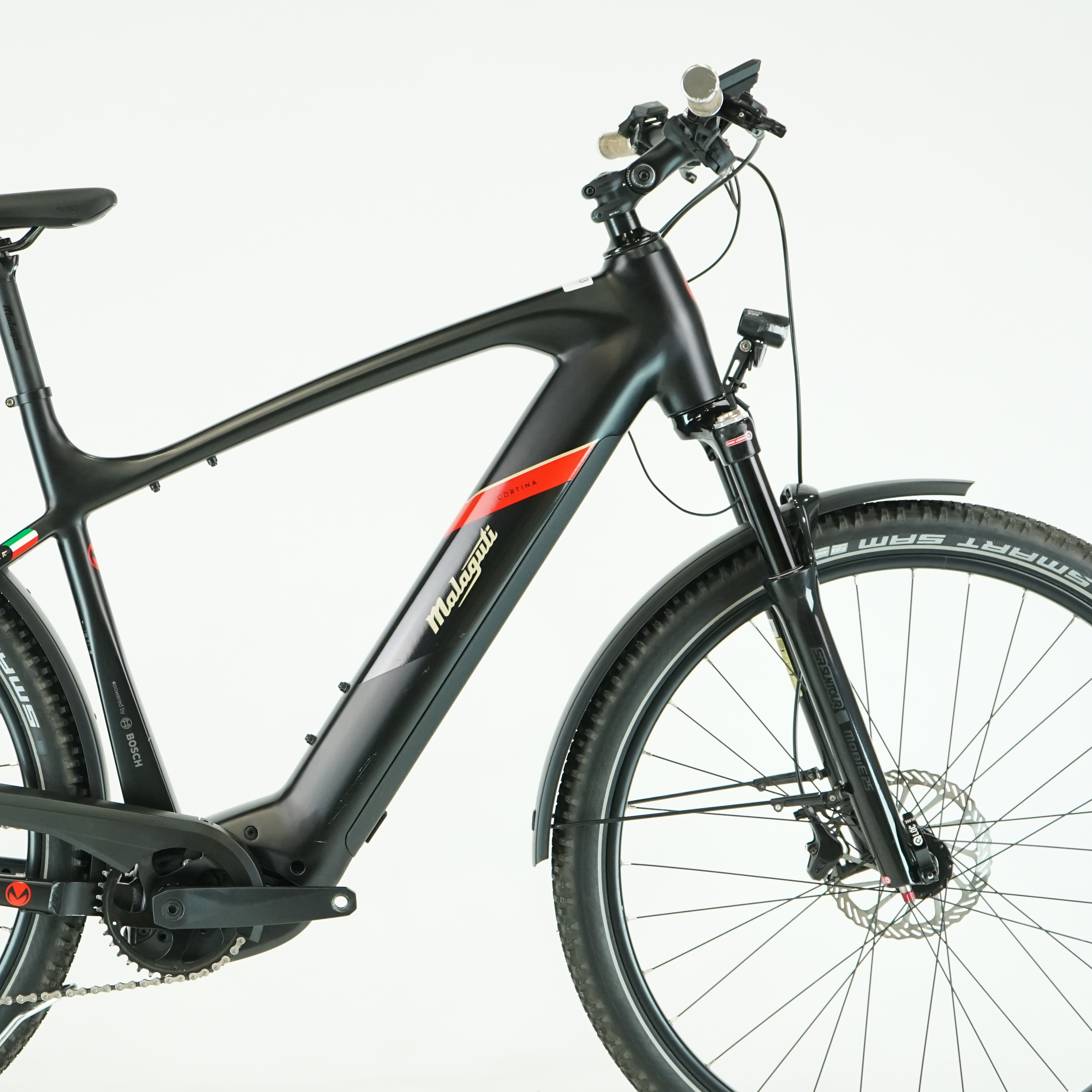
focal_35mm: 78
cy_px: 602
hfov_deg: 22.1
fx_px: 2784
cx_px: 322
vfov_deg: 22.2
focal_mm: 51
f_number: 5
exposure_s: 1/200
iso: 1600
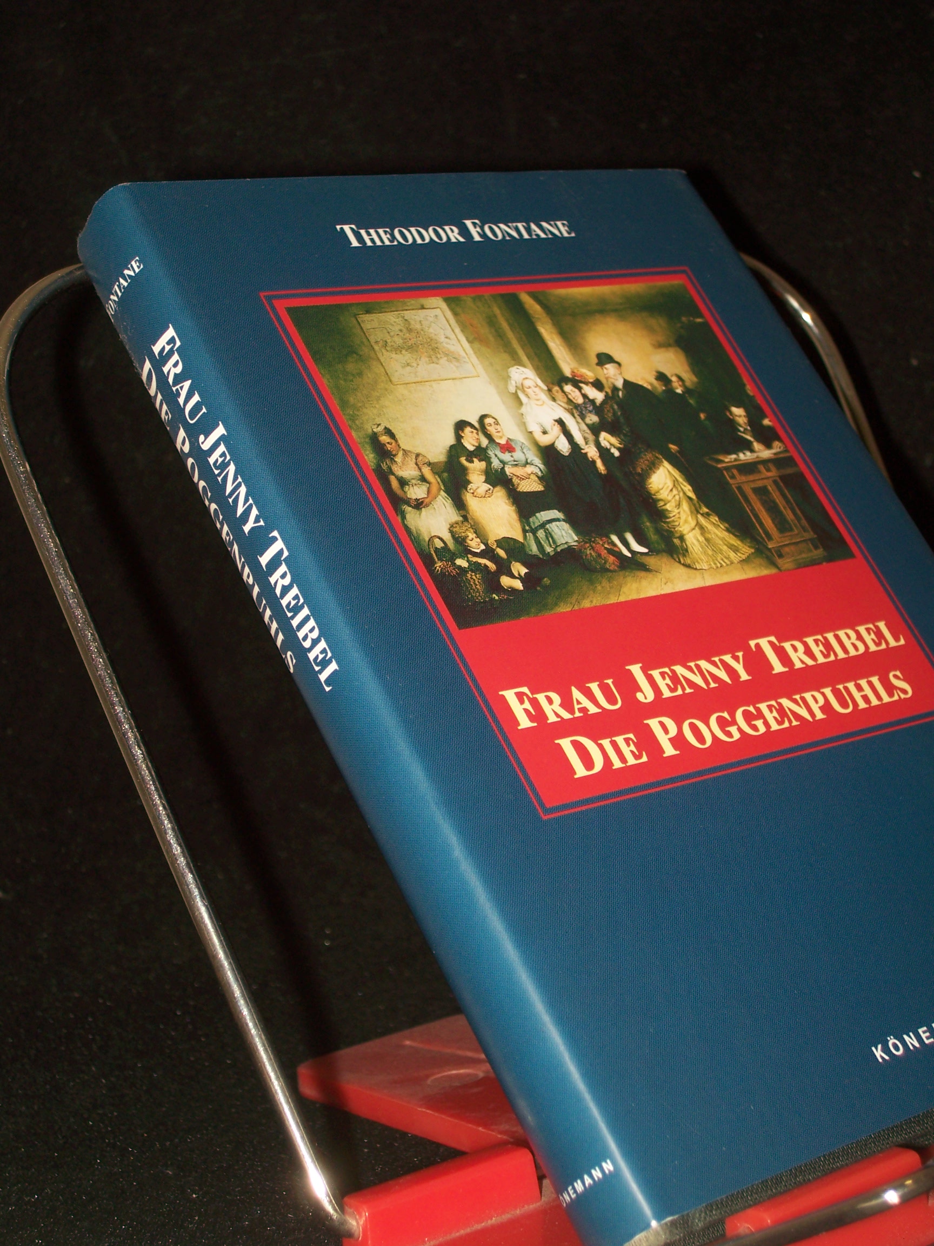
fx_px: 2374
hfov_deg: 22.3
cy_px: 623
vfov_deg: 29.4
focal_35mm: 66
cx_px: 467
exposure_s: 1/80
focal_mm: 11
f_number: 3.6
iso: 80
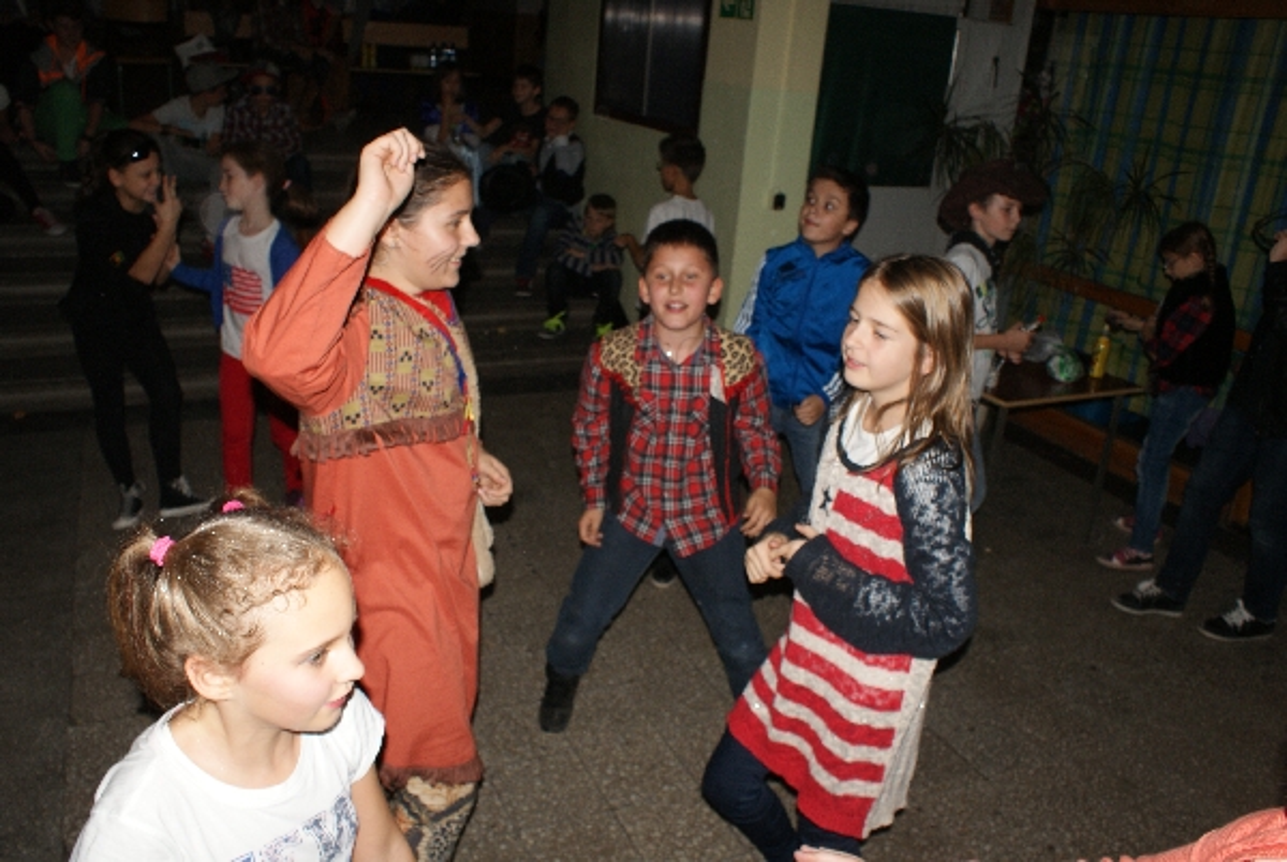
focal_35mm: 30
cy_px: 431
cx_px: 644
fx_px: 1074
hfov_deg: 61.9
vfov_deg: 43.7
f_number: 5.6
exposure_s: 1/60
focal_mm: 20
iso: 400
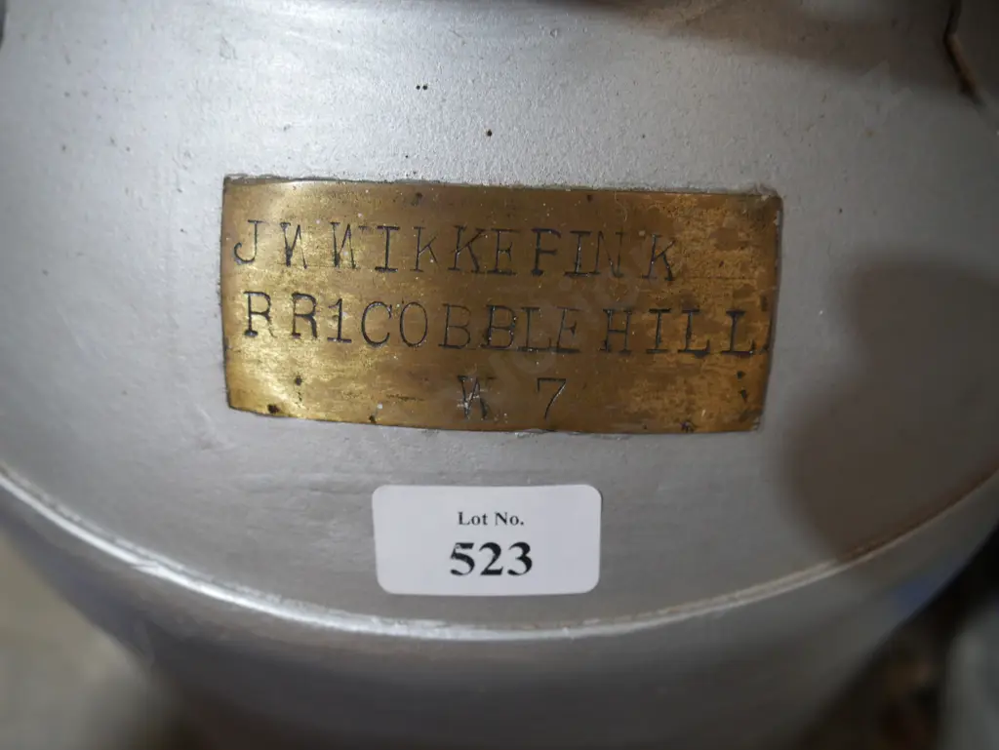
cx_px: 500
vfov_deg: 44.2
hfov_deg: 56.8
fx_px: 924
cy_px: 375
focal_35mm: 32
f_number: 3.6
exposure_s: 1/60
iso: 500
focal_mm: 16
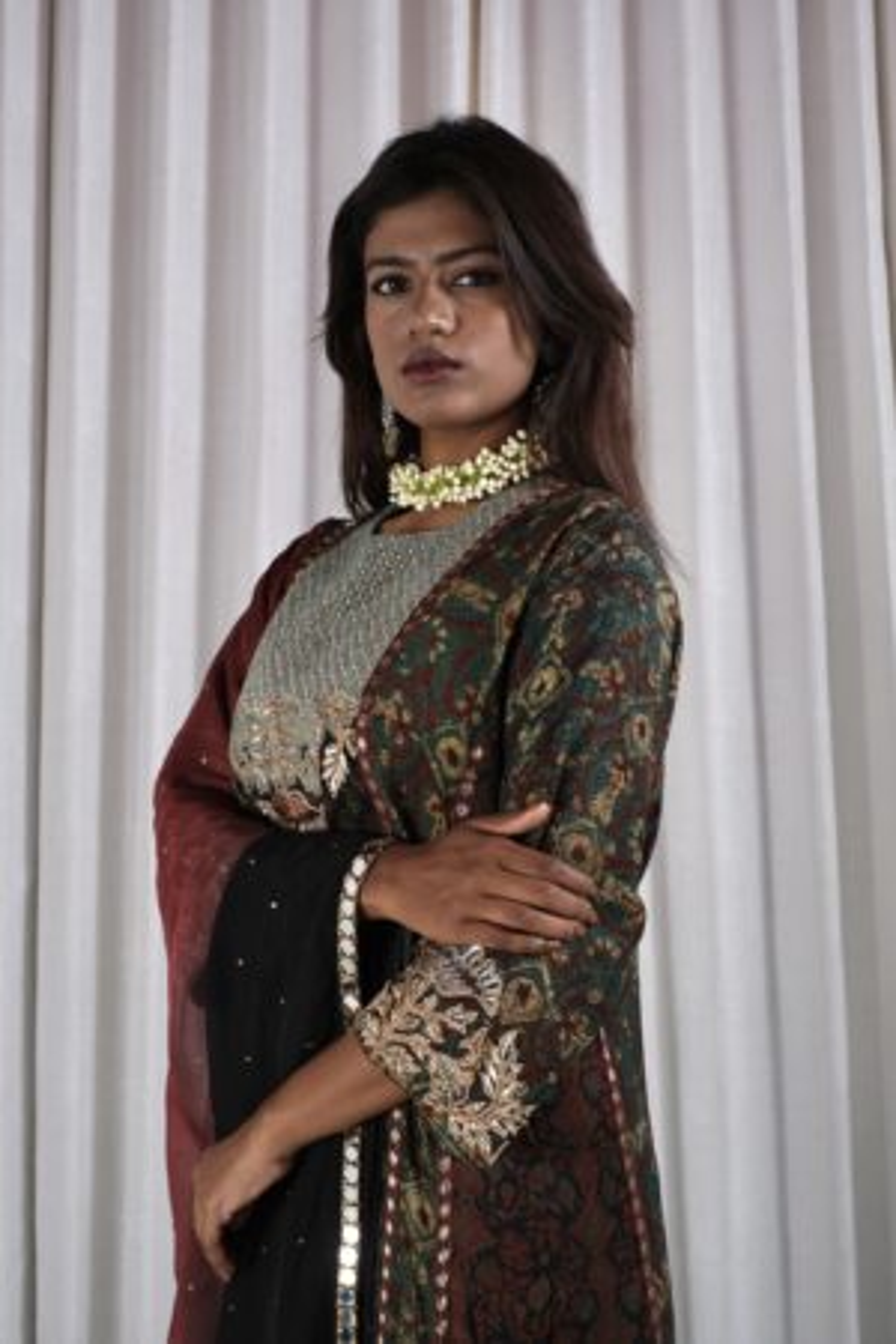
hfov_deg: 25.5
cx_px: 448
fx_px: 1979
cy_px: 672
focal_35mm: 53
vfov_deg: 37.5
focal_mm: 35
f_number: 5.6
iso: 160
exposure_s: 1/125
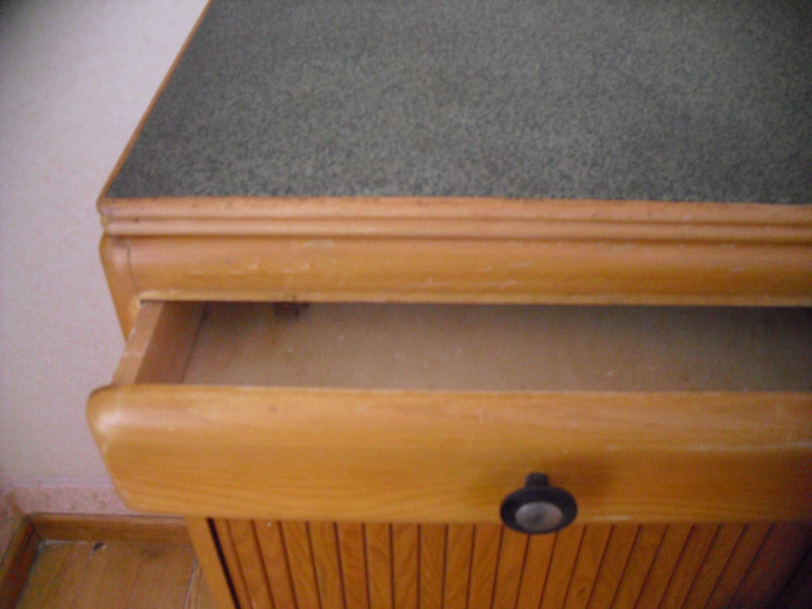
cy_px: 304
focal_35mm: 36
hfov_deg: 51.4
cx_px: 406
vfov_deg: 39.7
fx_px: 844
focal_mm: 6.3
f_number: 3.1
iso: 800
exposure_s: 1/20
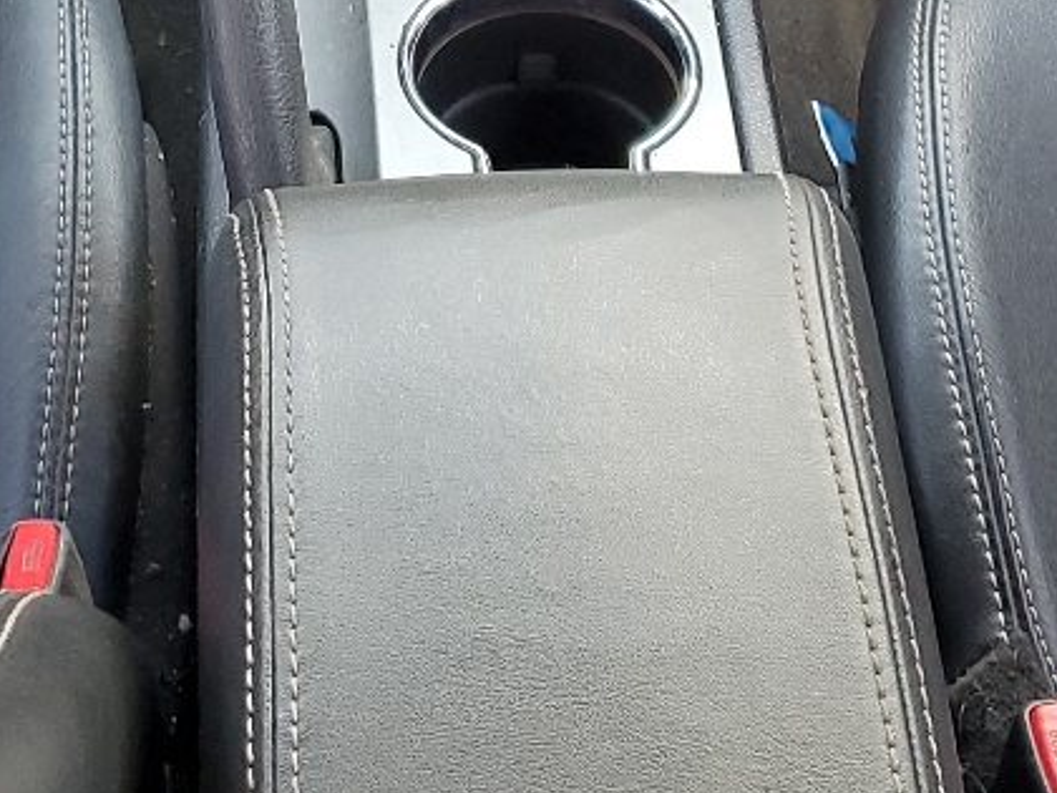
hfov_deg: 19.8
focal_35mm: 99
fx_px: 3023
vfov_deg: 14.0
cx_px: 360
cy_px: -403
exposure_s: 1/100
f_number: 1.5
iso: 77
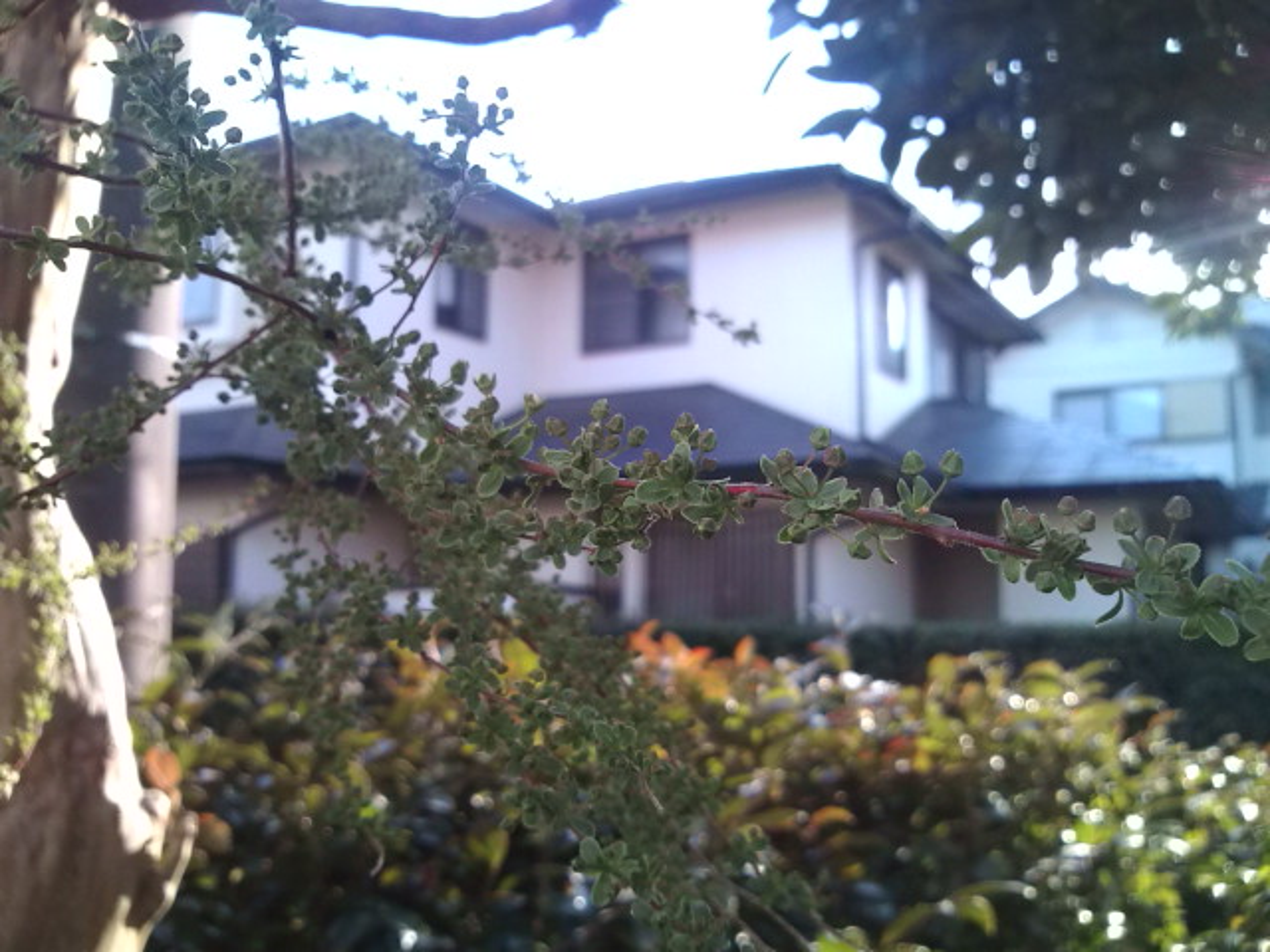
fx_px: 1174
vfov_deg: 44.2
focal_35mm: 32
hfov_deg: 56.8
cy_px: 476
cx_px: 635
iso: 64
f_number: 2.8
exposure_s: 1/120
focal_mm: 3.3
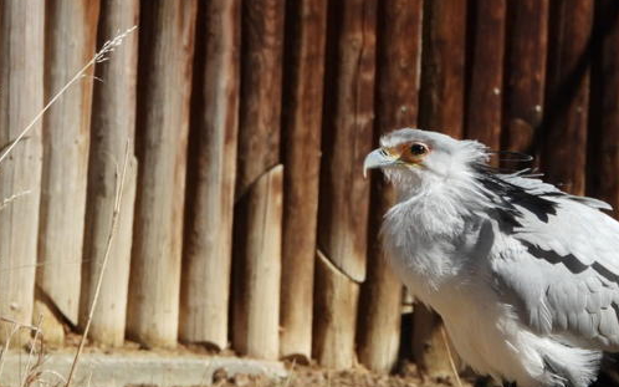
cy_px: 229
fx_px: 16293
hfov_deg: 2.2
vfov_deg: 1.4
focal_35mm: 966
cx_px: 491
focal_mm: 102
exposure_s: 1/640
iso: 100
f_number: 5
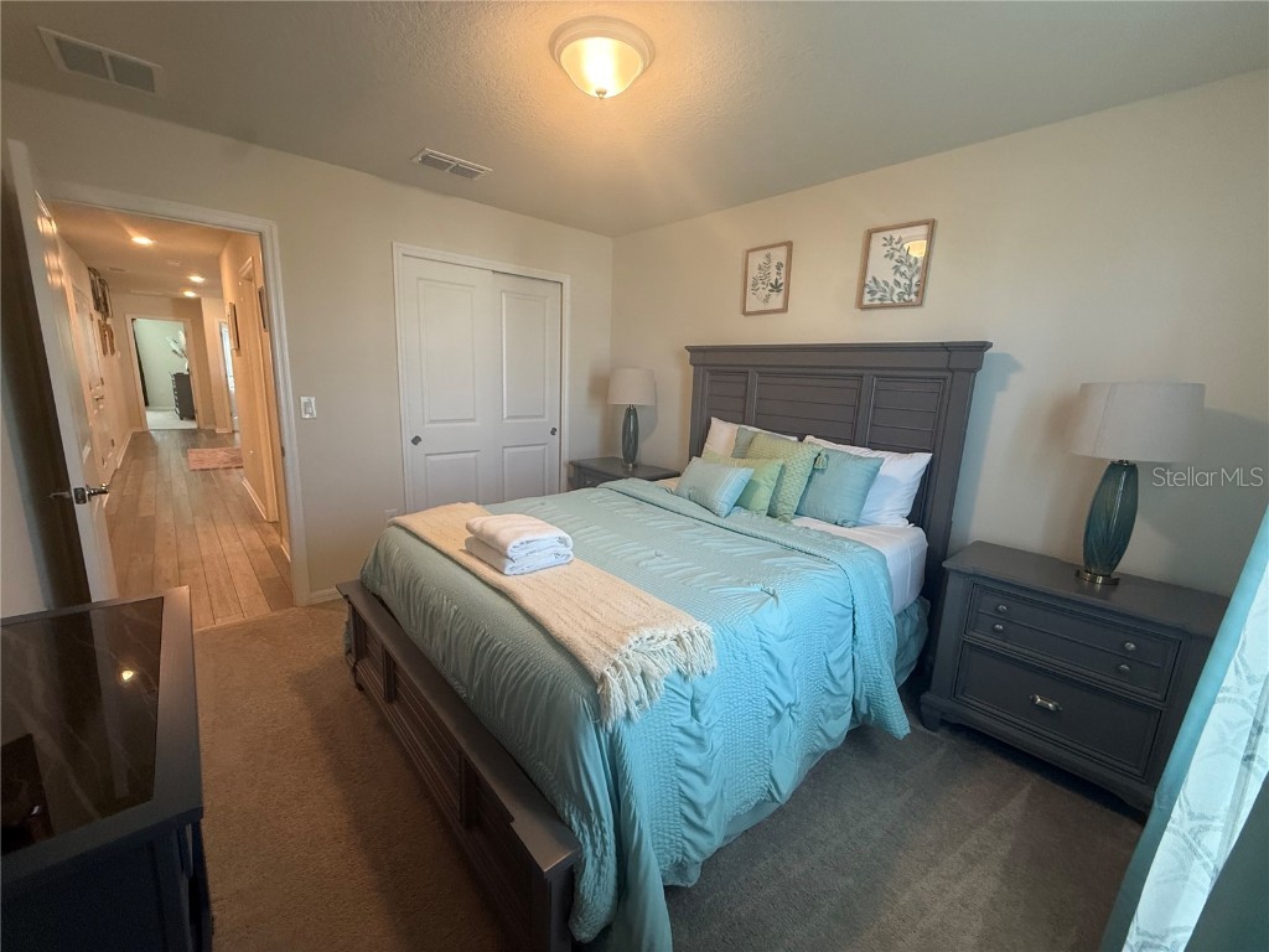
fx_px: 513
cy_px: 476
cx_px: 634
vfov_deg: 85.7
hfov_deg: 102.1
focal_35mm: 14
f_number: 2.2
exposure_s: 1/120
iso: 320
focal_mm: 2.22
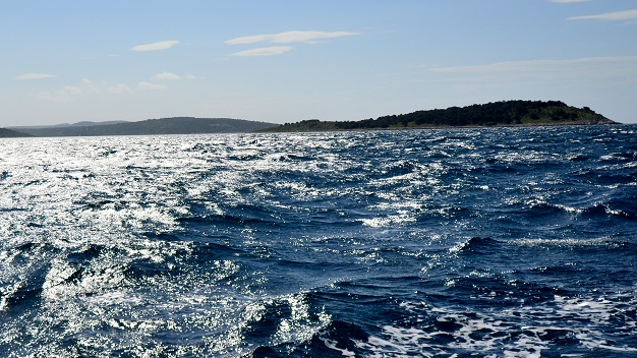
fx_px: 1013
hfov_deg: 34.2
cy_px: 237
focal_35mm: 60
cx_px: 160
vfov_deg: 20.0
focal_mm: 24
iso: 450
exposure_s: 1/8000
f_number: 4.5
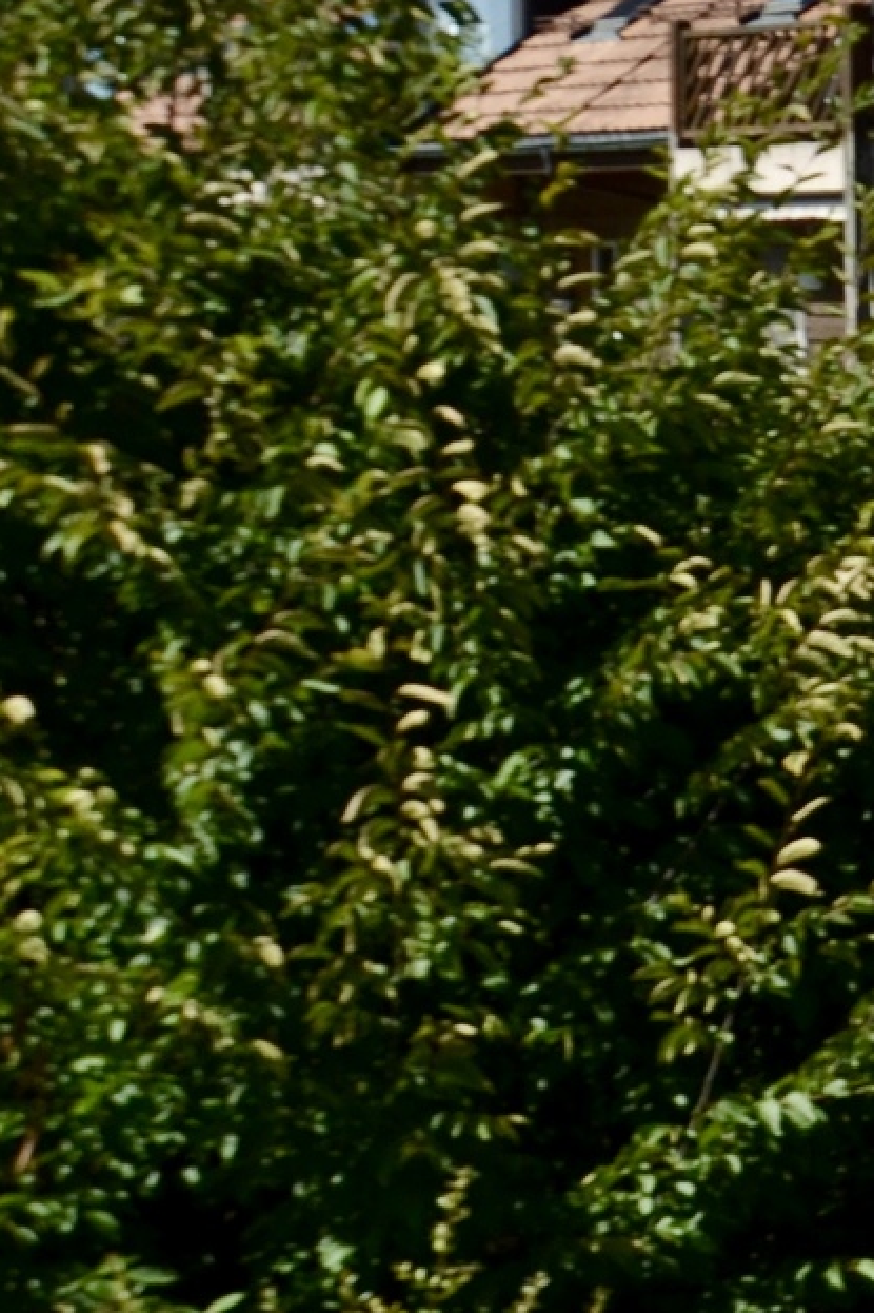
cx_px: 2593
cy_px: 427
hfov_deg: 9.6
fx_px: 4044
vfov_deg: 18.4
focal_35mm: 111
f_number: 5.6
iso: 100
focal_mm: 18
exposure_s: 1/500
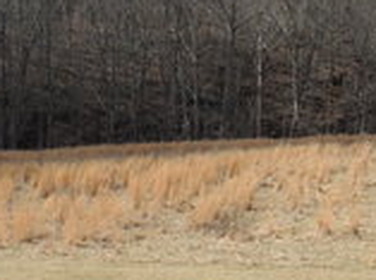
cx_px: 648
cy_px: 154
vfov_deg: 10.5
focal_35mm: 141
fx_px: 1528
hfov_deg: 12.9
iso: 100
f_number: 3.3
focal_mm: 6.2
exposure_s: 1/1000
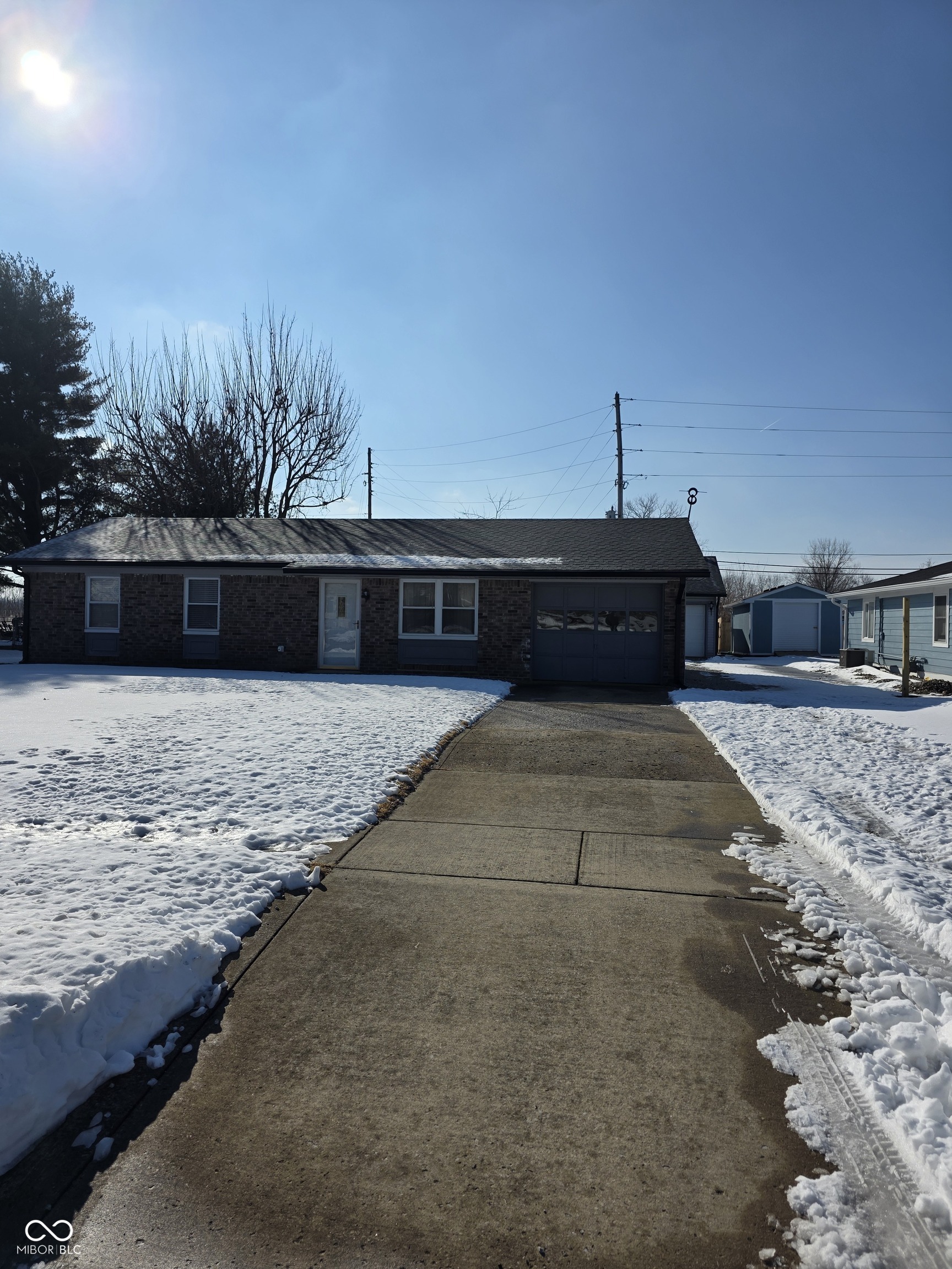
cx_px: 476
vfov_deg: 73.9
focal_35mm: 23
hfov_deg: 58.9
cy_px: 634
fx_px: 843
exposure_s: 1/7944
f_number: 1.7
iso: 40
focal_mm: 6.3
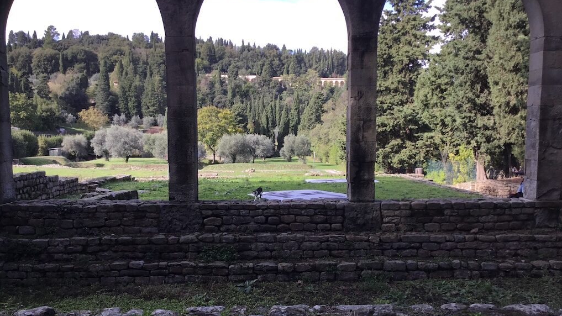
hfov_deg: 58.0
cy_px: 180
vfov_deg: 34.6
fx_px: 507
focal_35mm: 34
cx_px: 282
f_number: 2.4
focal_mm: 3.3
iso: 25
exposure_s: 1/327
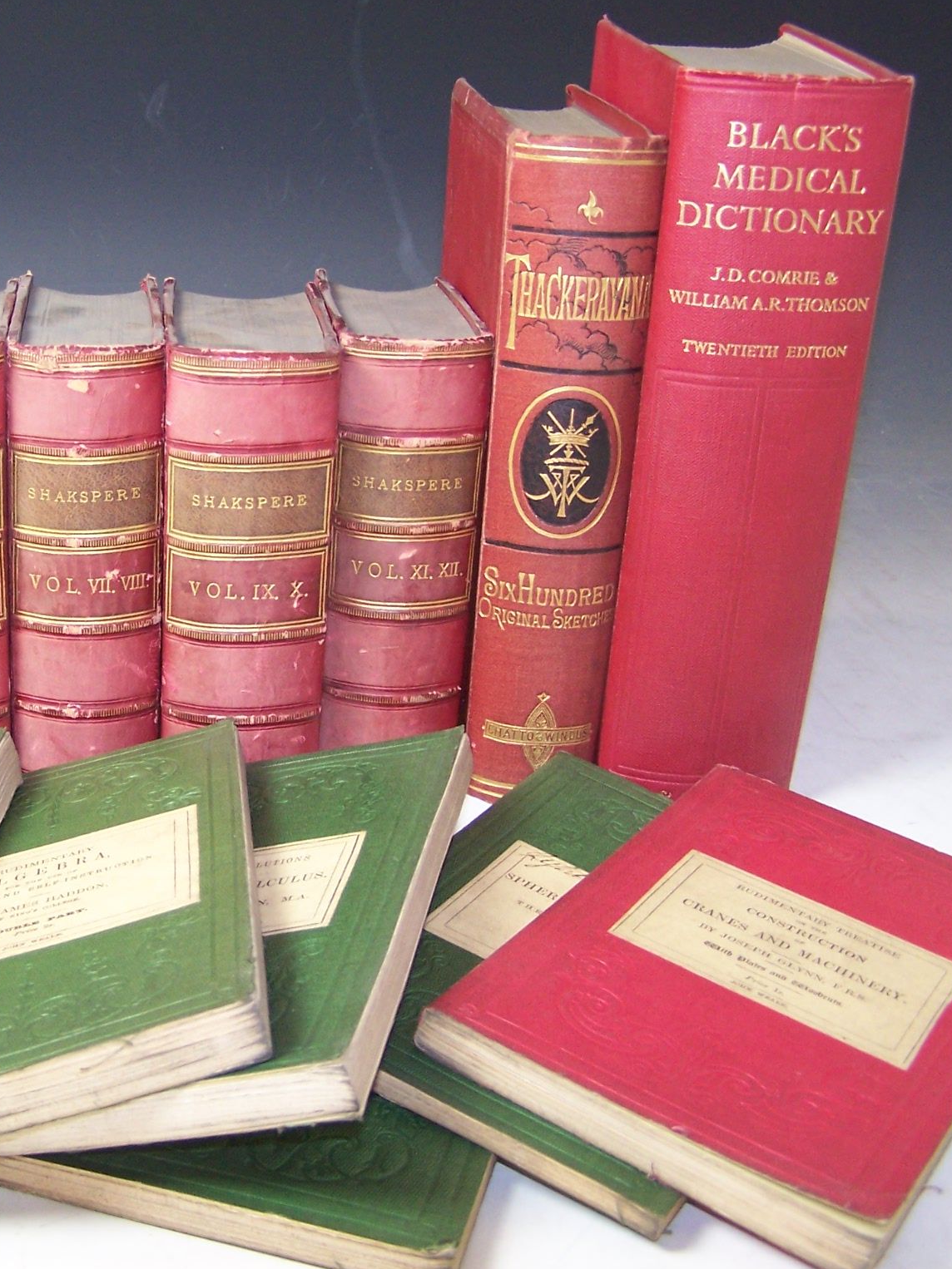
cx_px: 201
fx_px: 1871
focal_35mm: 51
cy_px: 634
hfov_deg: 28.0
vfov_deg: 37.5
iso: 140
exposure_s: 1/60
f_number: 2.8
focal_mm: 6.3
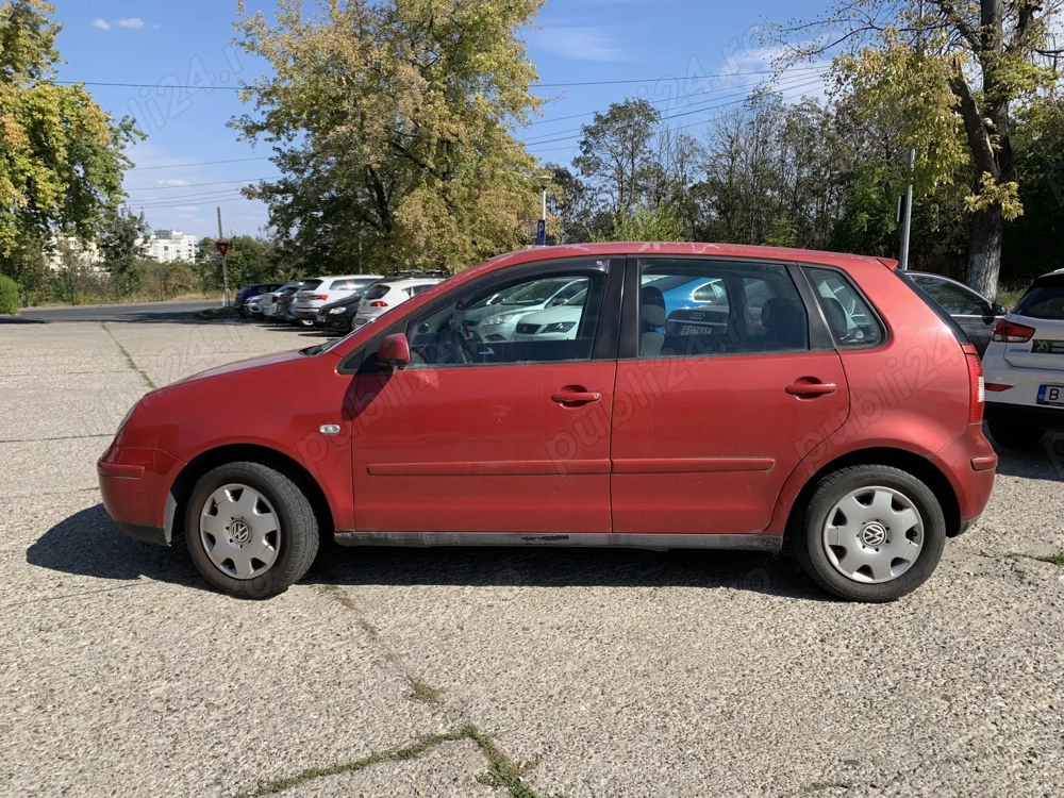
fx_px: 799
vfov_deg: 53.1
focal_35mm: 26
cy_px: 399
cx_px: 532
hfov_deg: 67.3
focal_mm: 4.25
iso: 25
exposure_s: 1/1812
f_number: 1.8
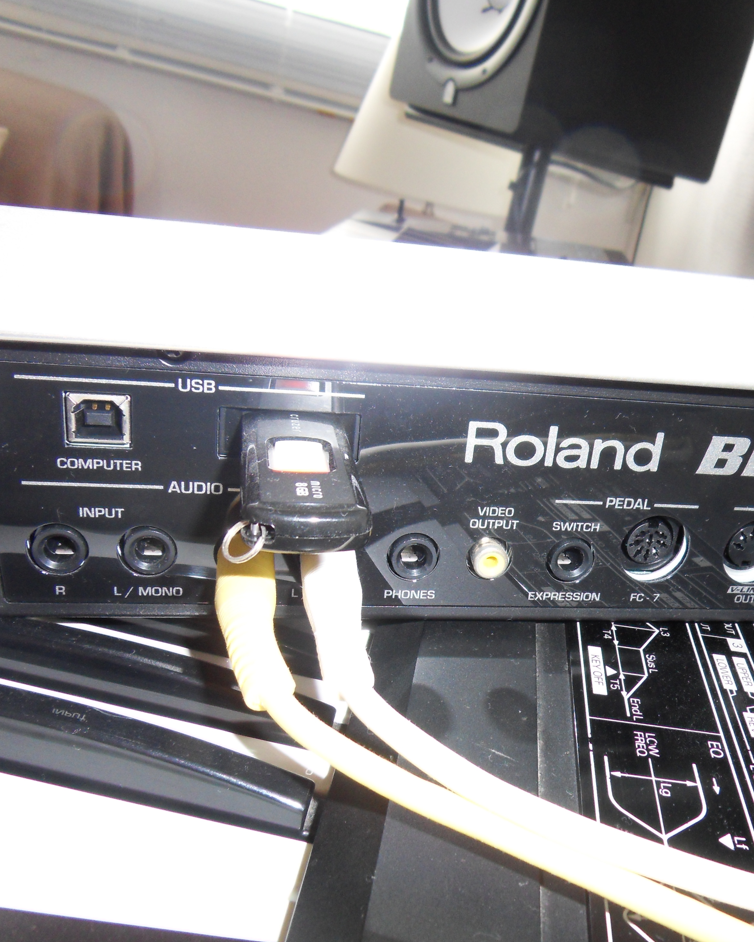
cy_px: 481
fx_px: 892
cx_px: 516
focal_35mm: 32
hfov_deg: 45.0
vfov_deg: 55.7
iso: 200
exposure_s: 1/30
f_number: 3.3
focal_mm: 4.2
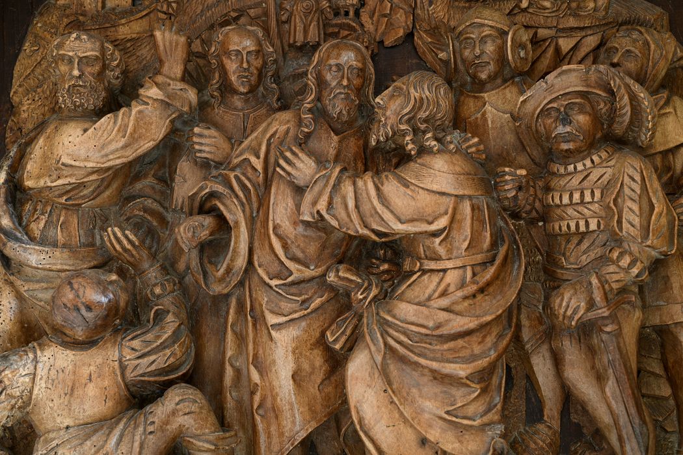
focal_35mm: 50
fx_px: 949
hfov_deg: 39.6
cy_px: 228
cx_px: 342
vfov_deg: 27.0
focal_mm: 50
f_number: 9
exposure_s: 4
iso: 64
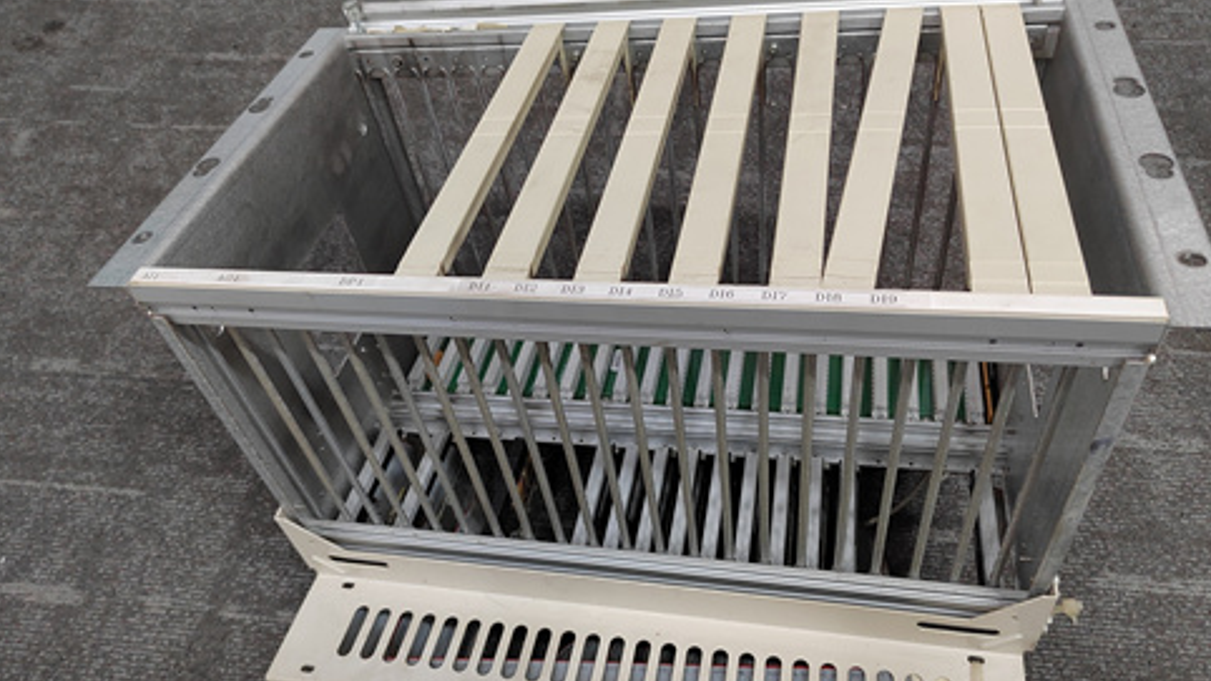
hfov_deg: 71.9
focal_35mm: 26
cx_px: 613
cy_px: 391
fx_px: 835
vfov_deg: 44.2
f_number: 1.9
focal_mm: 5.52
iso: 2253
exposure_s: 1/120
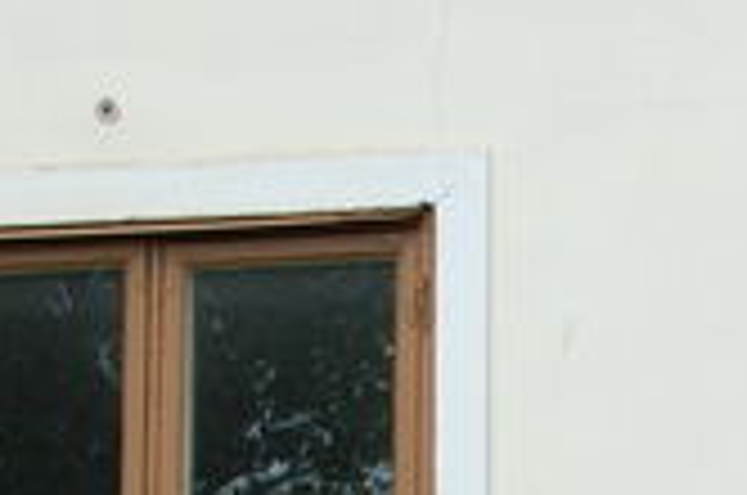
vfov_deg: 5.3
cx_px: 704
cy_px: 979
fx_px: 5227
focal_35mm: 252
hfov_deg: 8.1
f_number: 7.1
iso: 200
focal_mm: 35
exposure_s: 1/200
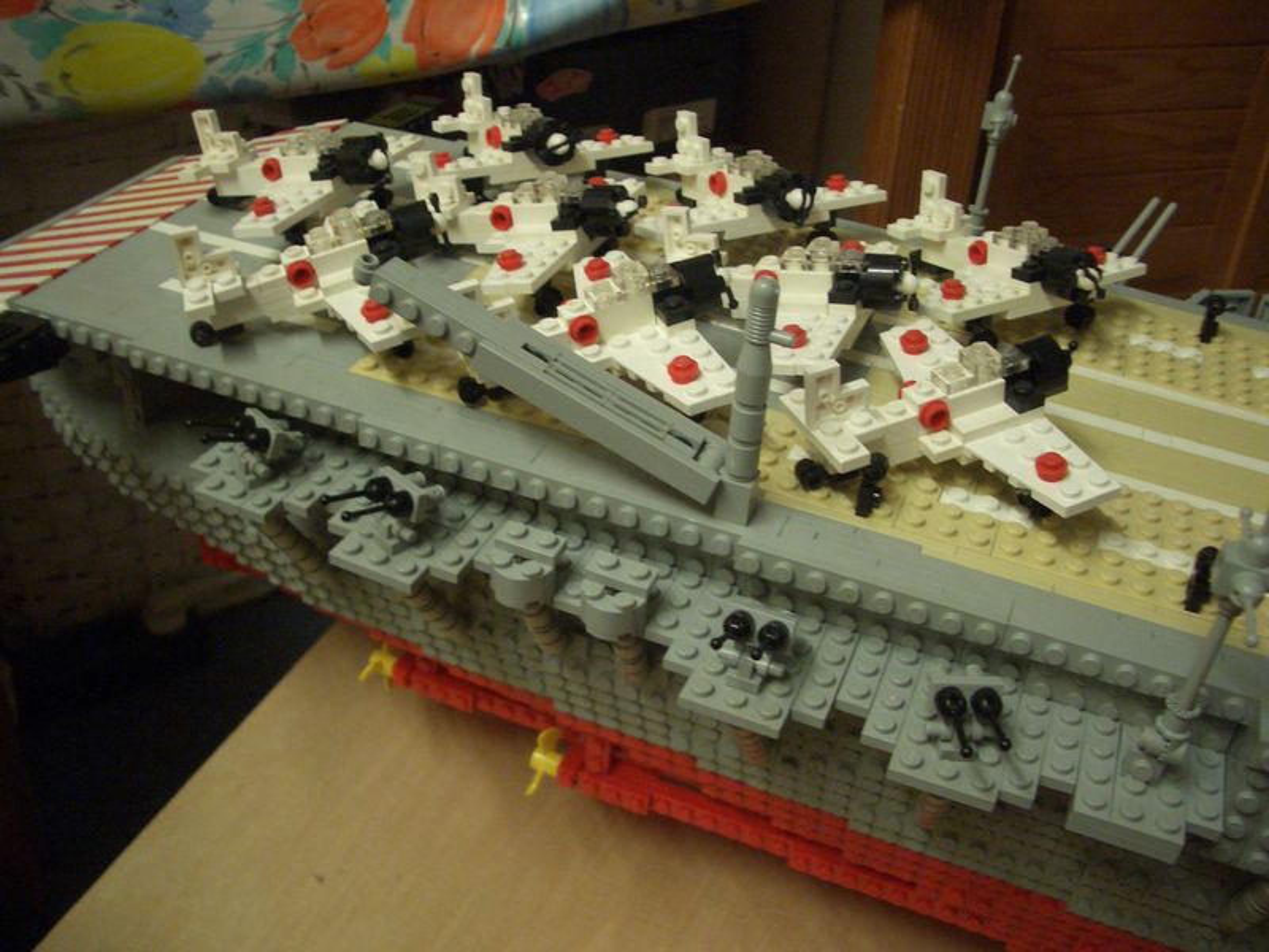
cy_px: 476
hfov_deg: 52.6
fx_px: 1283
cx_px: 634
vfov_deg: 40.7
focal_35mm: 35
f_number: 2.6
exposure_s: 1/40
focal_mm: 5.8
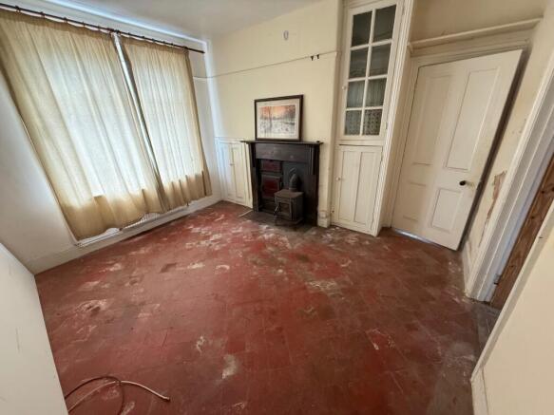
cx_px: 277
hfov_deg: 102.1
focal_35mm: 14
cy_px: 208
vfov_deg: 85.7
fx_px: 224
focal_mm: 2.22
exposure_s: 1/69
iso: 320
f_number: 2.2
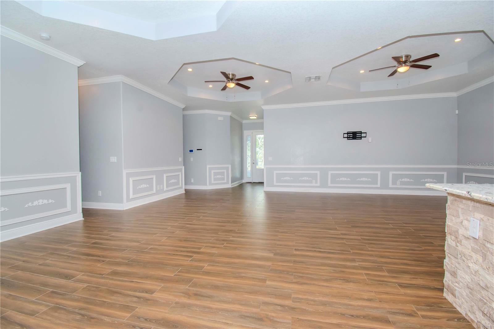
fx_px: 206
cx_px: 247
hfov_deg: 100.4
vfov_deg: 77.3
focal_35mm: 15
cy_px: 164
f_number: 10
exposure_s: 1/160
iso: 800
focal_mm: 10
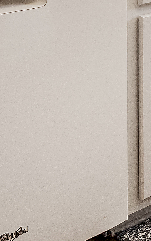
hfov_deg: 11.0
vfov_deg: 19.5
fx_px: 573
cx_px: 424
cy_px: -158
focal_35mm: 87
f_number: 5.6
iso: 400
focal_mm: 8
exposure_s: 1/13
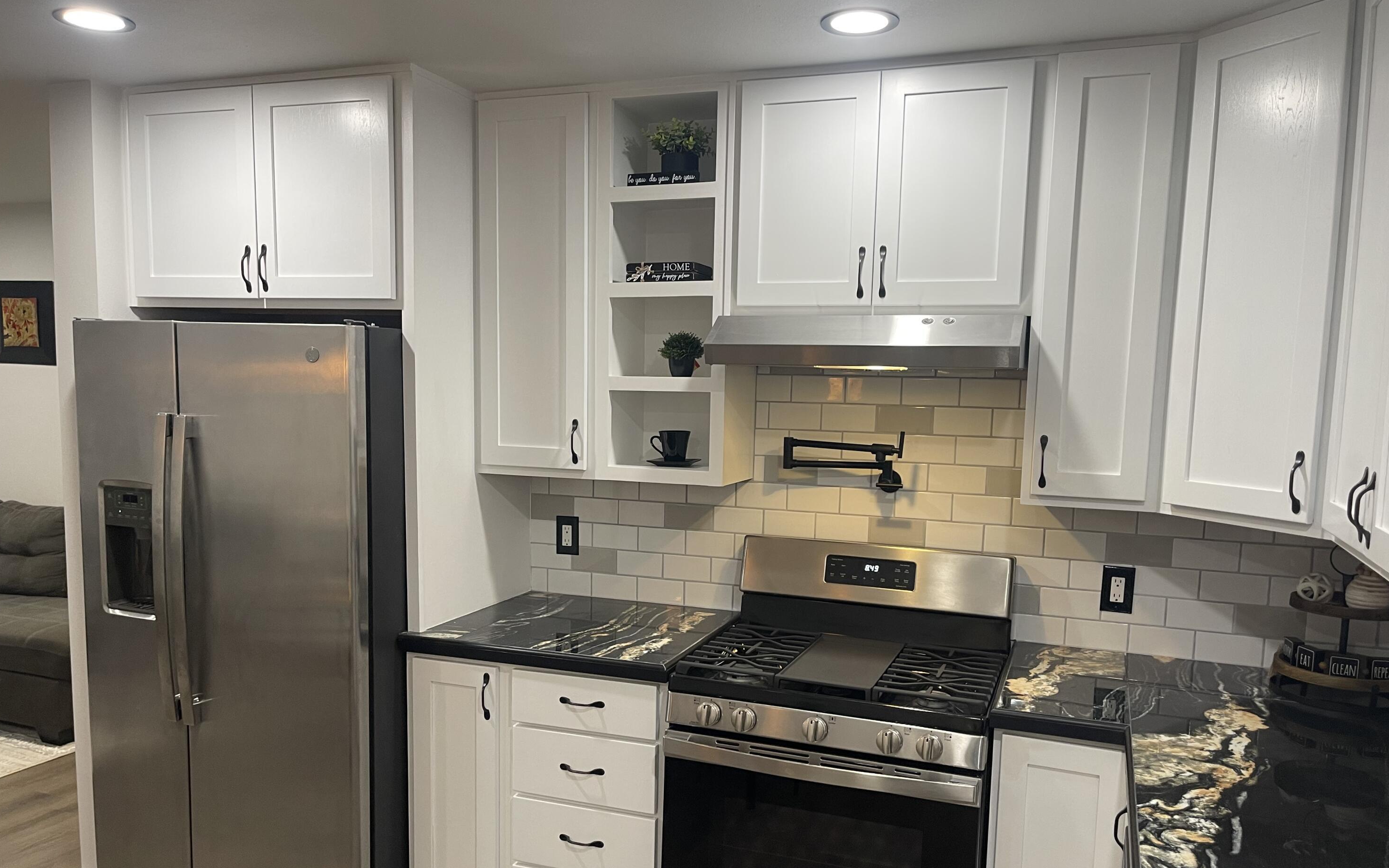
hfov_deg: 68.4
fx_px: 1022
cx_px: 694
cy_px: 505
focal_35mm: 27
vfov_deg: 45.9
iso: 80
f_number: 1.6
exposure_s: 1/60
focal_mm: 5.1
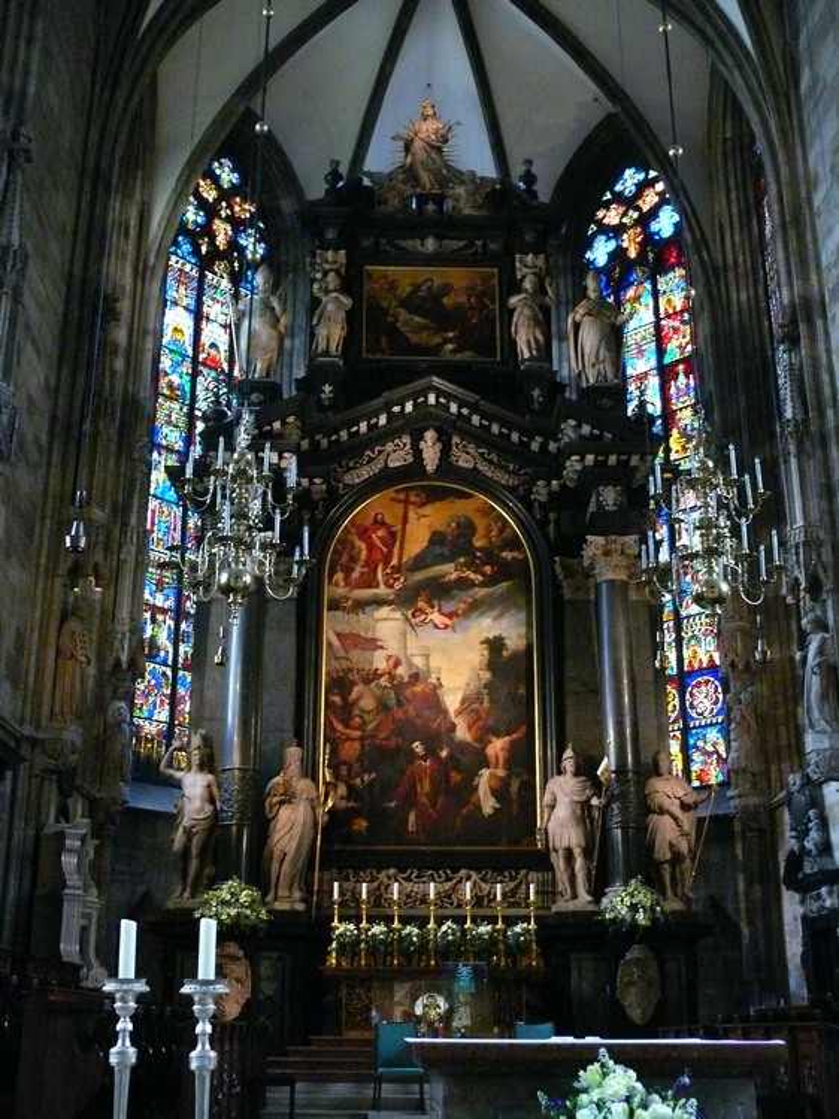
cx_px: 420
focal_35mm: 41
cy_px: 560
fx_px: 1326
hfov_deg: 35.1
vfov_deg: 45.8
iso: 800
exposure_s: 1/10
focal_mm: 8.7
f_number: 2.8
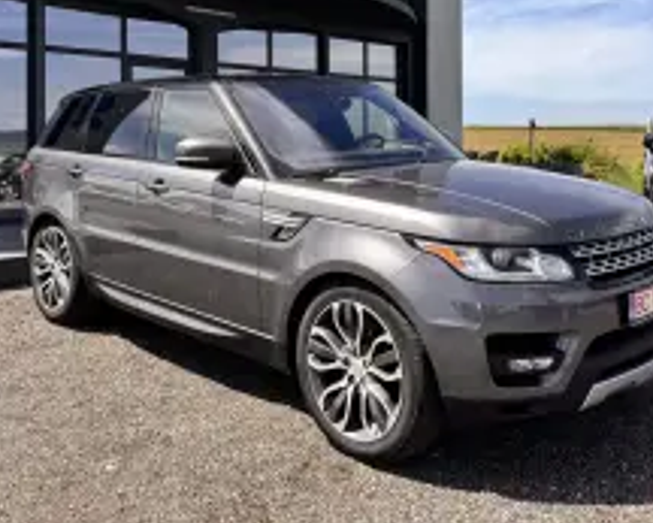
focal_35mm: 39
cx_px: 342
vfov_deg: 37.3
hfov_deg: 46.8
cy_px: 130
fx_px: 754
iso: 80
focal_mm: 6.76
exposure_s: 1/3413
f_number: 1.78
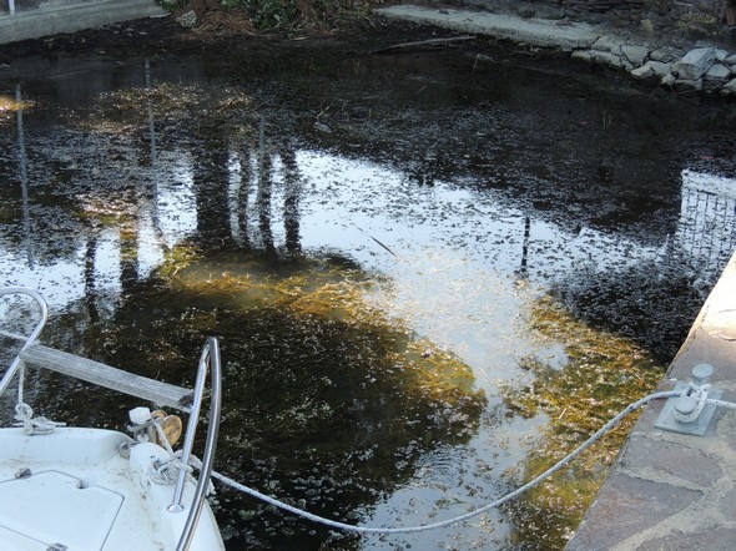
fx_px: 1275
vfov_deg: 24.4
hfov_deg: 32.2
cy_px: 276
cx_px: 368
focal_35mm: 60
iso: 100
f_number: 3.7
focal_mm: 10.7
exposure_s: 1/200
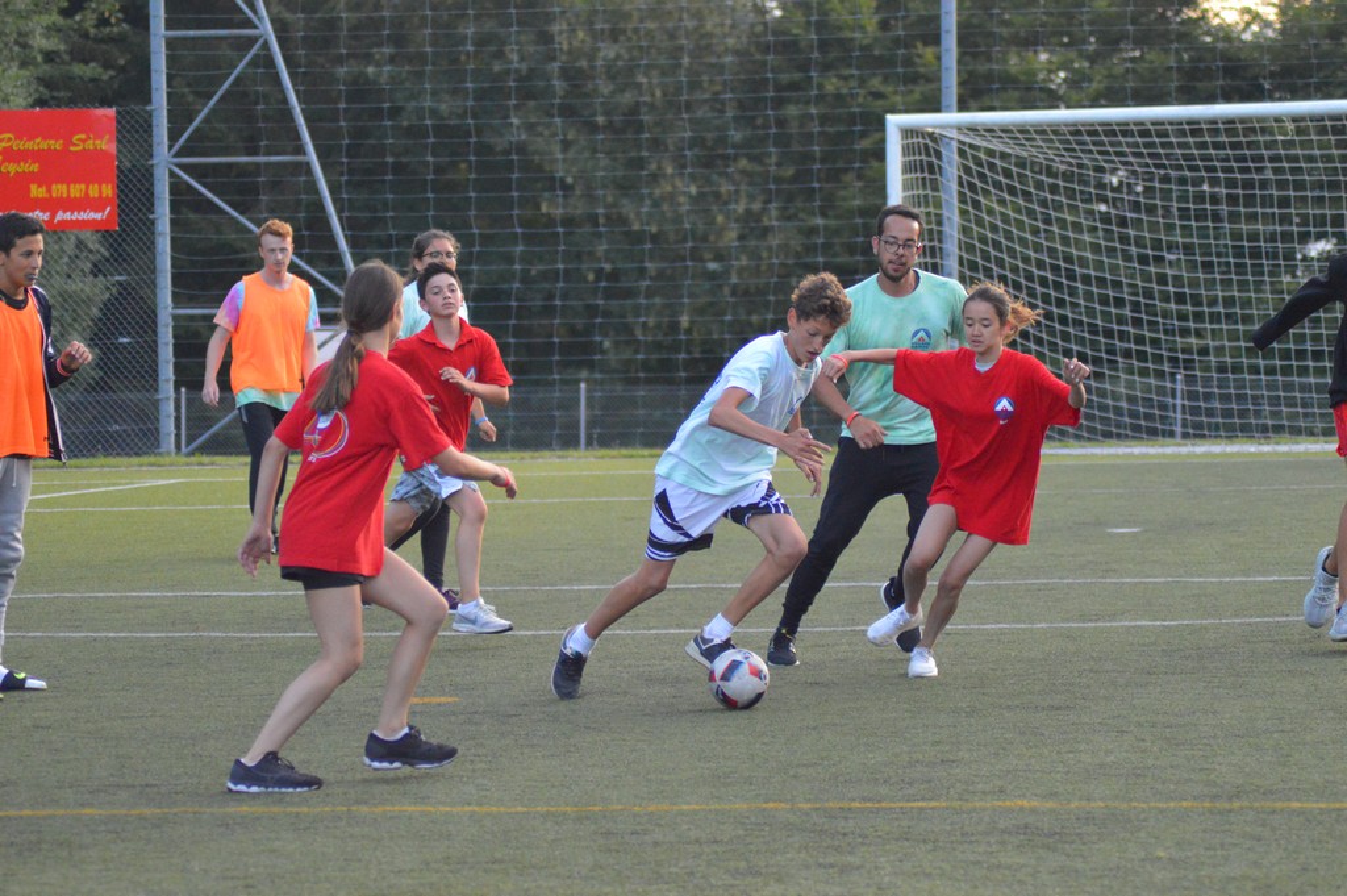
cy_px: 448
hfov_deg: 12.5
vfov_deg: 8.3
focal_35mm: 165
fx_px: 6169
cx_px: 674
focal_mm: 110
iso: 3200
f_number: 4
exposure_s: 1/1000
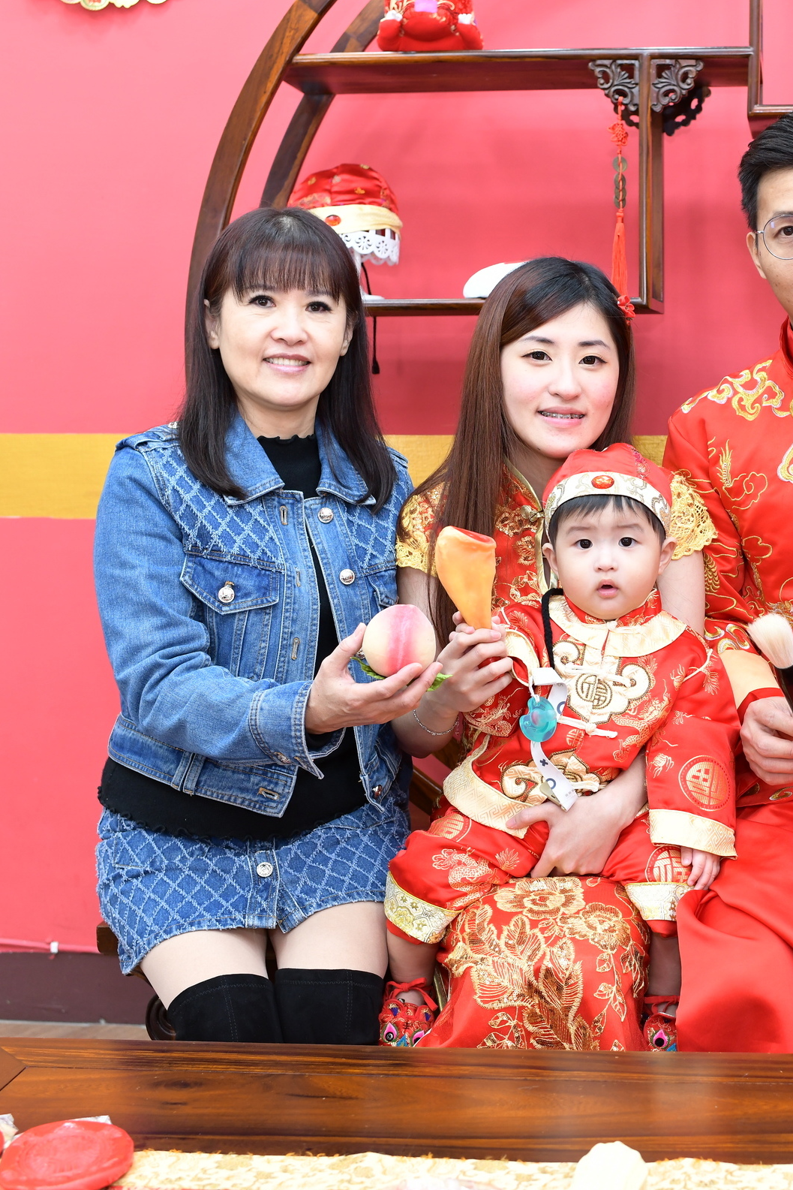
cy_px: 600
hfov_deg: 24.9
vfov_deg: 37.5
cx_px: 695
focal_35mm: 53
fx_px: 1751
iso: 800
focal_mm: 35
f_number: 4.5
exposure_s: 1/200
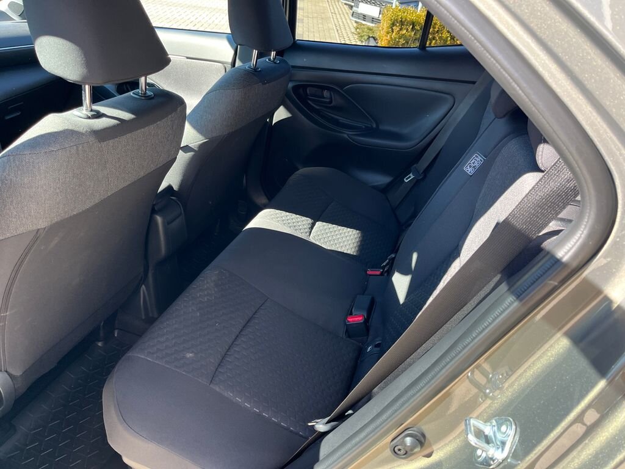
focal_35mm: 26
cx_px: 312
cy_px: 234
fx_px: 469
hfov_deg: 67.3
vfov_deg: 53.1
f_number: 1.6
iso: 64
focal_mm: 5.1
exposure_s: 1/122
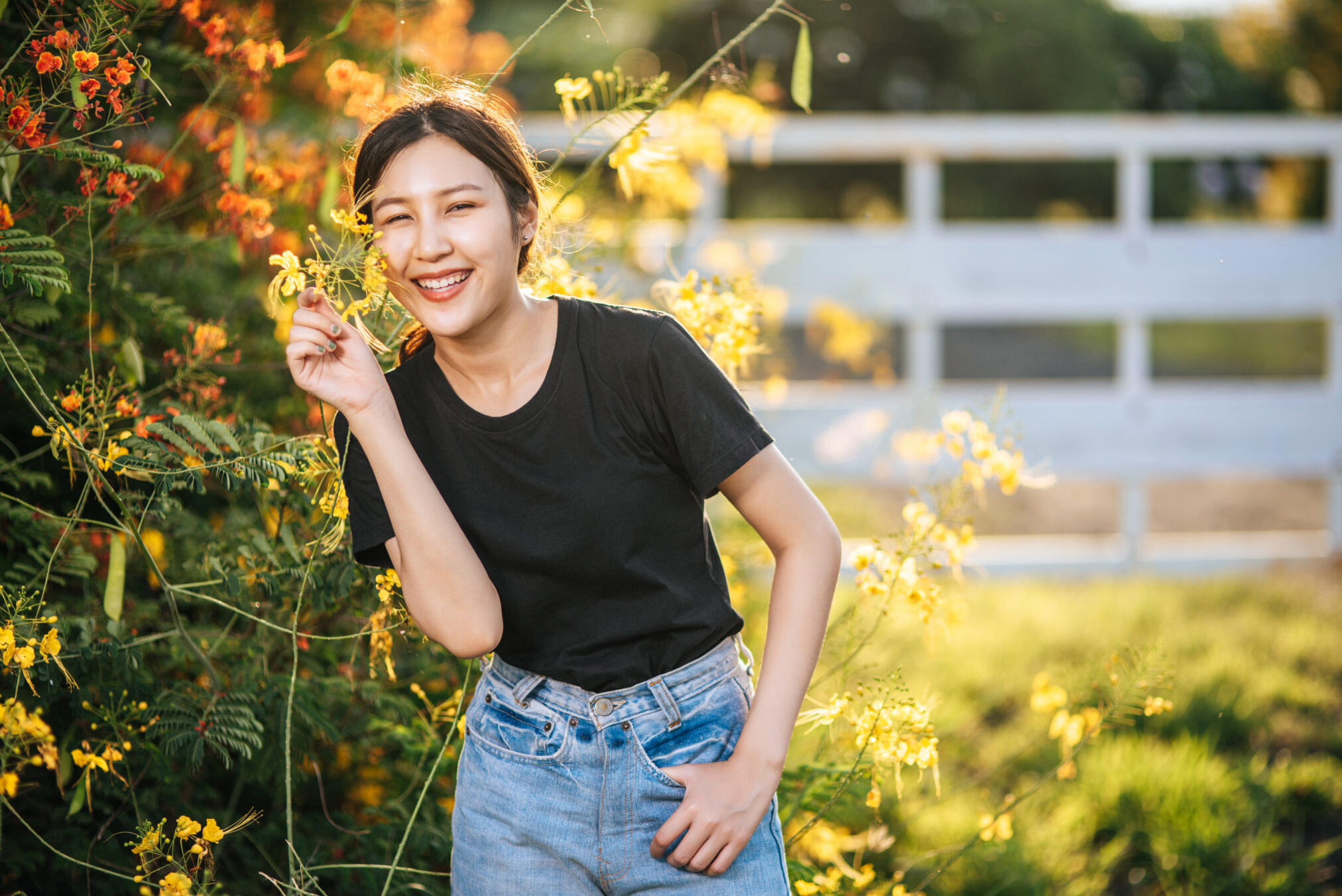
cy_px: 448
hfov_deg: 23.9
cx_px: 671
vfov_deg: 16.1
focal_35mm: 85
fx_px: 3170
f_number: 1.4
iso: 100
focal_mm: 85
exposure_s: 1/1600
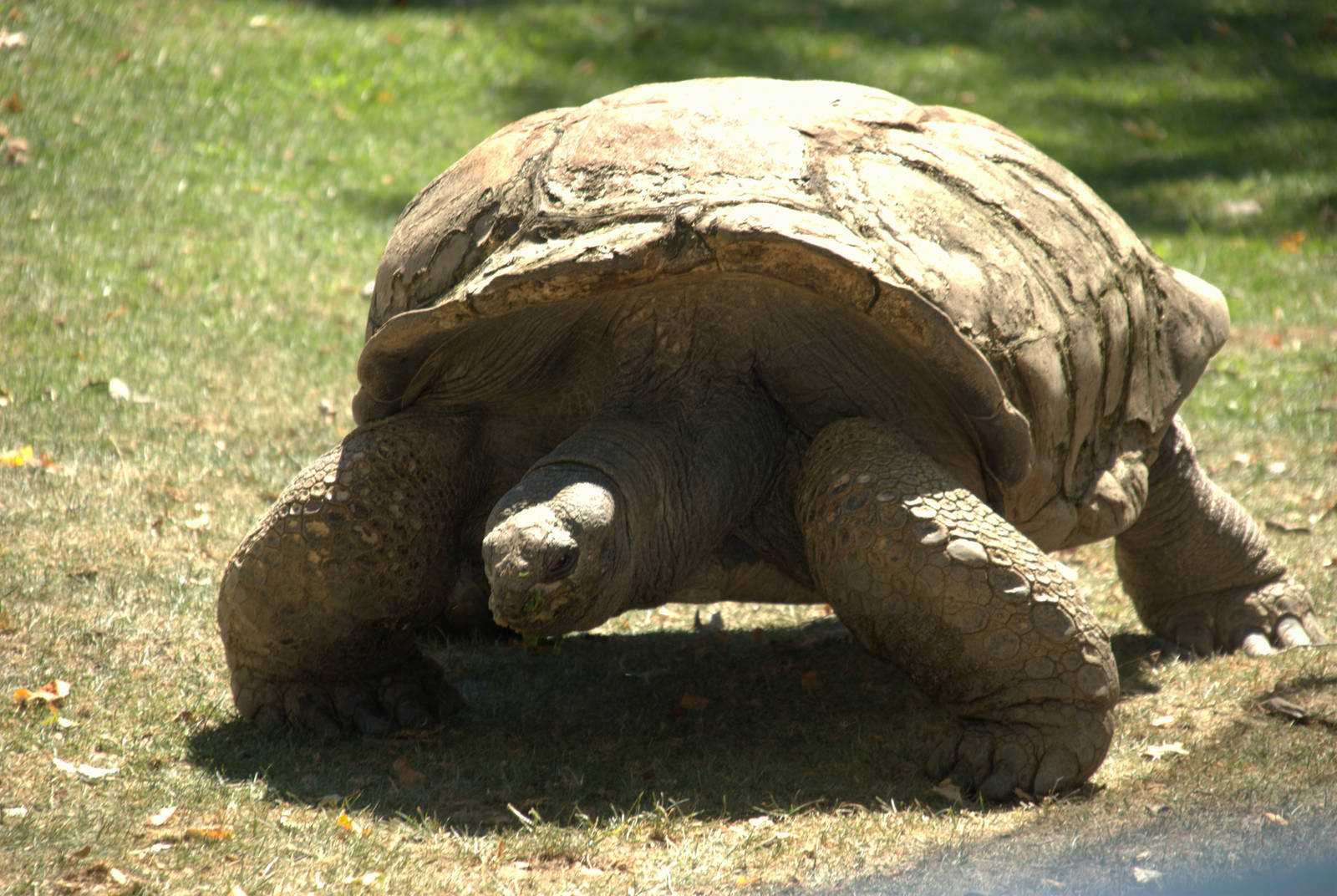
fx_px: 11158
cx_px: 668
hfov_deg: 6.9
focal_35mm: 300
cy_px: 448
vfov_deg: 4.6
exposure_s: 1/125
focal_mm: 200
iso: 180
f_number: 6.3
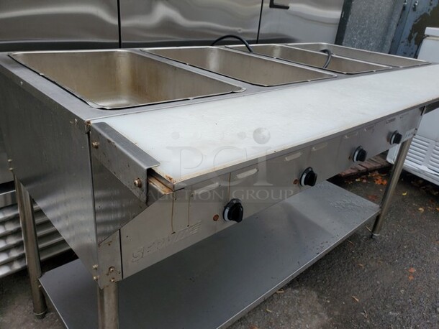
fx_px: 330
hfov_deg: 67.3
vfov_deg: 53.1
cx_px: 220
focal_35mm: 26
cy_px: 164
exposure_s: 1/544
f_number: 2.4
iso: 50
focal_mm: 4.3
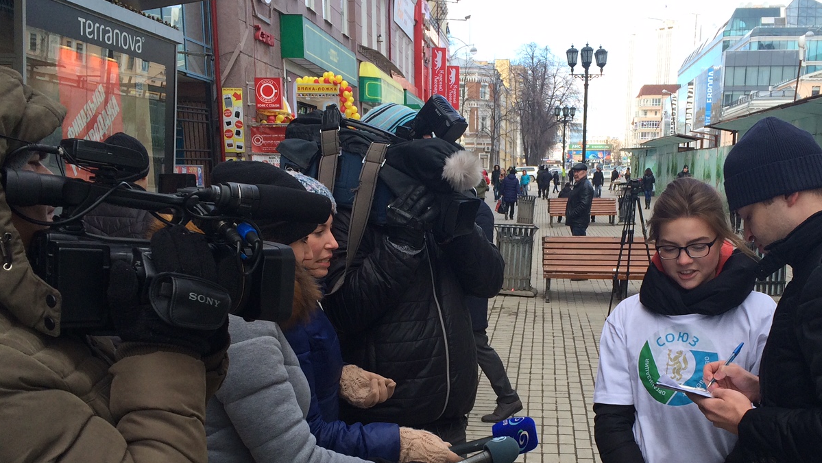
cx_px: 491
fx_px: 937
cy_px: 364
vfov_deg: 27.2
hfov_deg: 47.1
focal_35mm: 43
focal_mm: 4.15
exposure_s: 1/500
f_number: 2.2
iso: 32
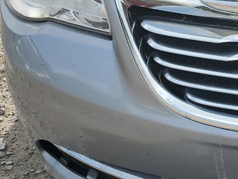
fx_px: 598
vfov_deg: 16.5
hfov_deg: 19.6
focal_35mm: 87
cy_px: -11
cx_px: 354
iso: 50
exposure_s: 1/1429
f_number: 1.5
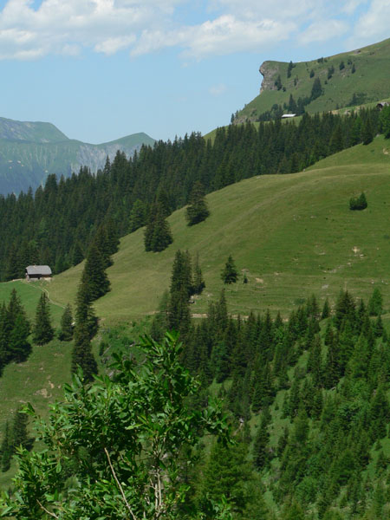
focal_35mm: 85
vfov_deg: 23.0
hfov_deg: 17.4
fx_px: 1277
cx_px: 195
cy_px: 260
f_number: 8
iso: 100
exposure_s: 1/250
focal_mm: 14.2
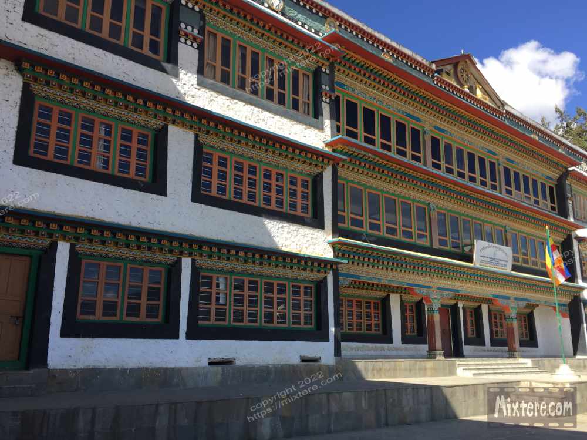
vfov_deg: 48.2
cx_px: 294
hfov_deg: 61.7
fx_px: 492
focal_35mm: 29
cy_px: 220
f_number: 2.2
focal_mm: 4.2
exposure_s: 1/879
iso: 32
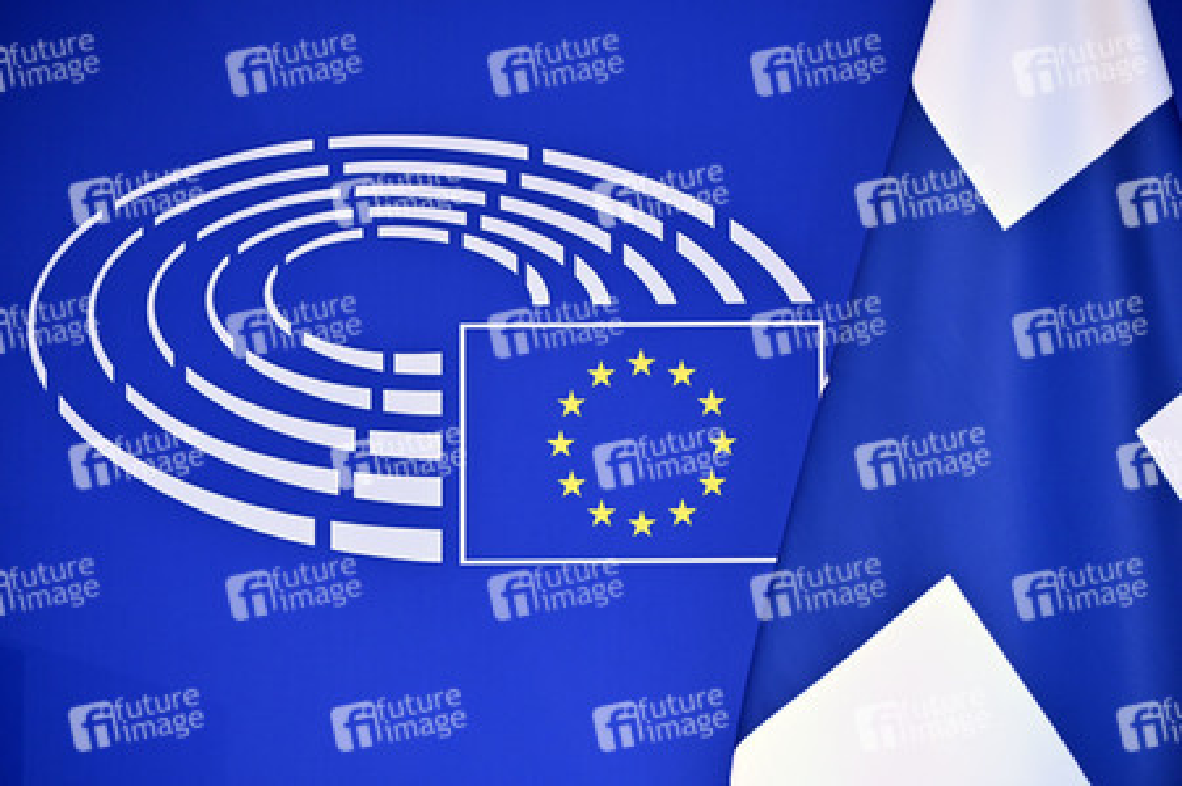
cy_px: 393
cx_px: 591
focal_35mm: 125
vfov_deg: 11.0
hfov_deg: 16.4
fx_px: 4101
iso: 1600
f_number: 2.8
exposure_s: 1/800
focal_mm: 125
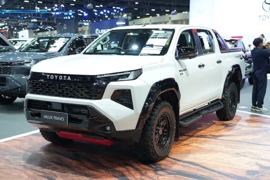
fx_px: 345
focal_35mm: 46
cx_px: 135
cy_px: 90
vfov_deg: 29.2
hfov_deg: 42.8
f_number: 4
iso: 1250
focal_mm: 46
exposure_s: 1/160
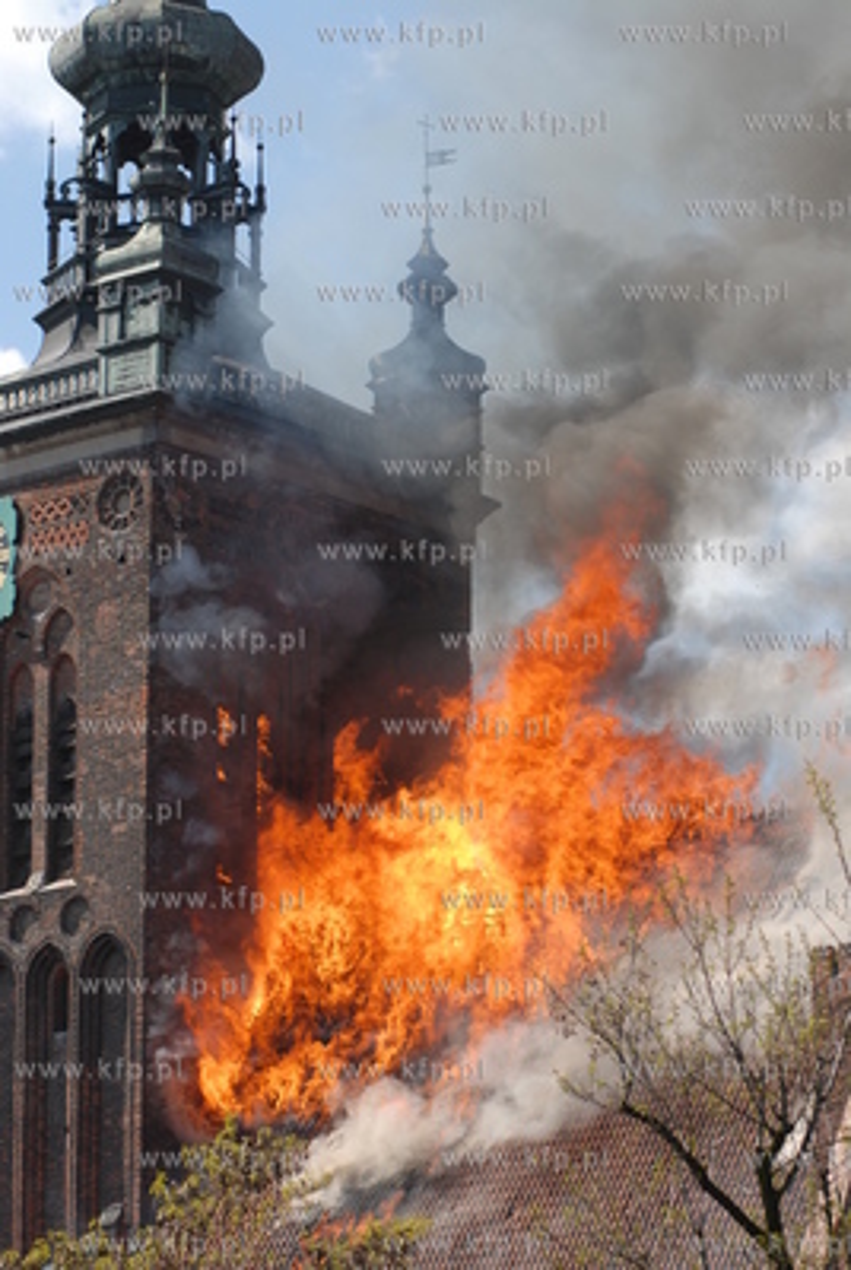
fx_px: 4240
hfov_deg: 11.5
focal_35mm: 120
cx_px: 426
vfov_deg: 17.0
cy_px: 635
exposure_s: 1/500
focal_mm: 80
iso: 100
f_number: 4.5
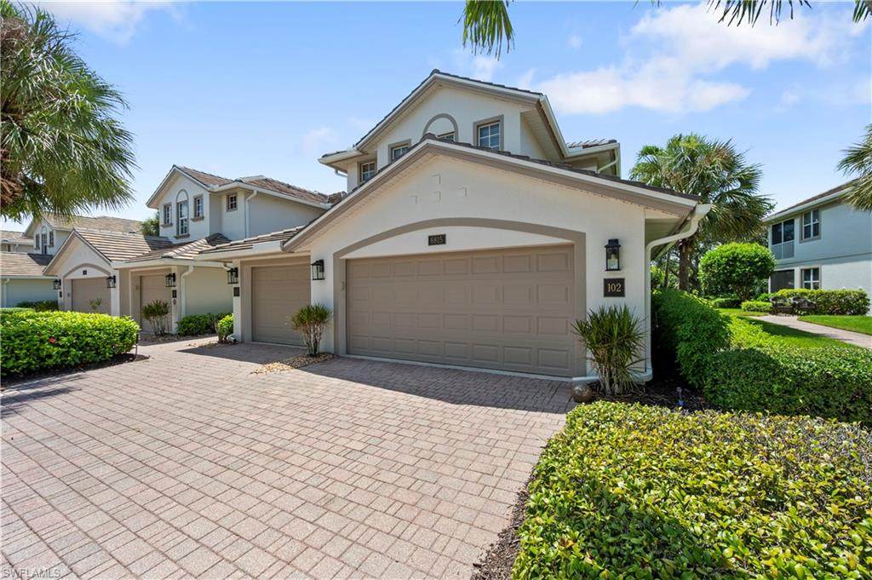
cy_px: 290
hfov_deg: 104.3
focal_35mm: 14
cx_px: 436
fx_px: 339
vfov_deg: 81.1
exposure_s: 1/1600
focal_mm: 14
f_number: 7.1
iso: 800
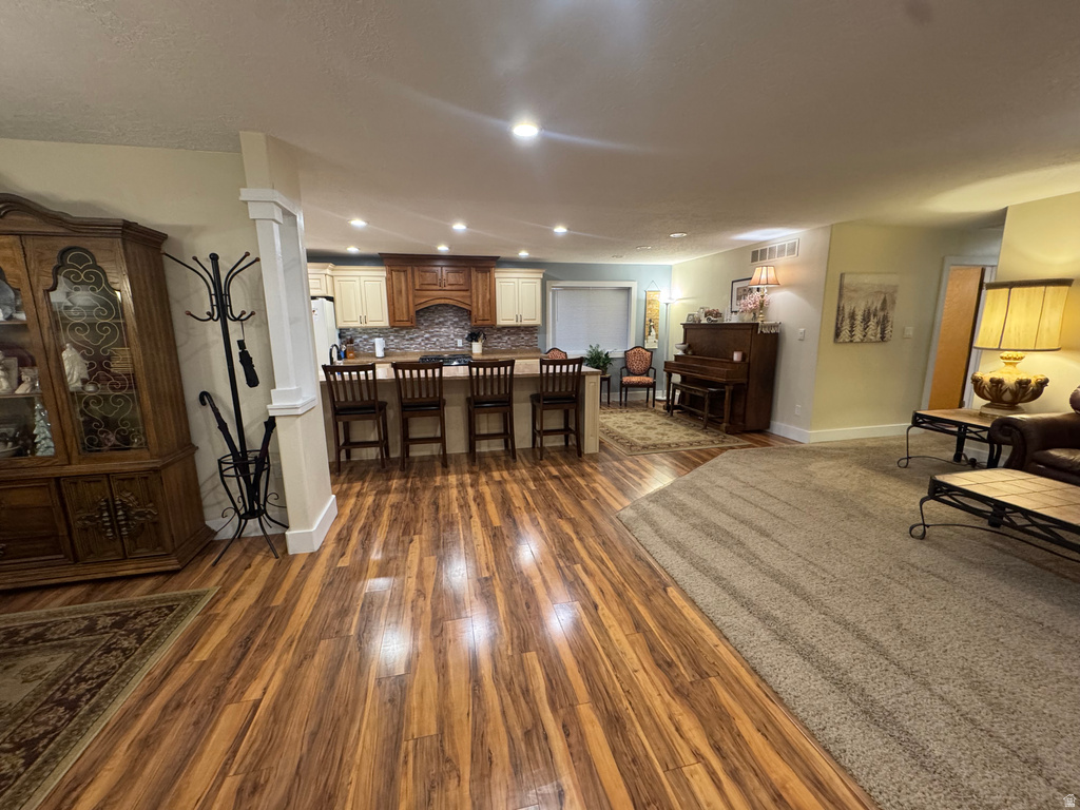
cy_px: 405
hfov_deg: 102.1
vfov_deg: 85.7
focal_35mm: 14
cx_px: 540
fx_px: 437
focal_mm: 2.22
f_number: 2.2
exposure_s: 1/60
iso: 320
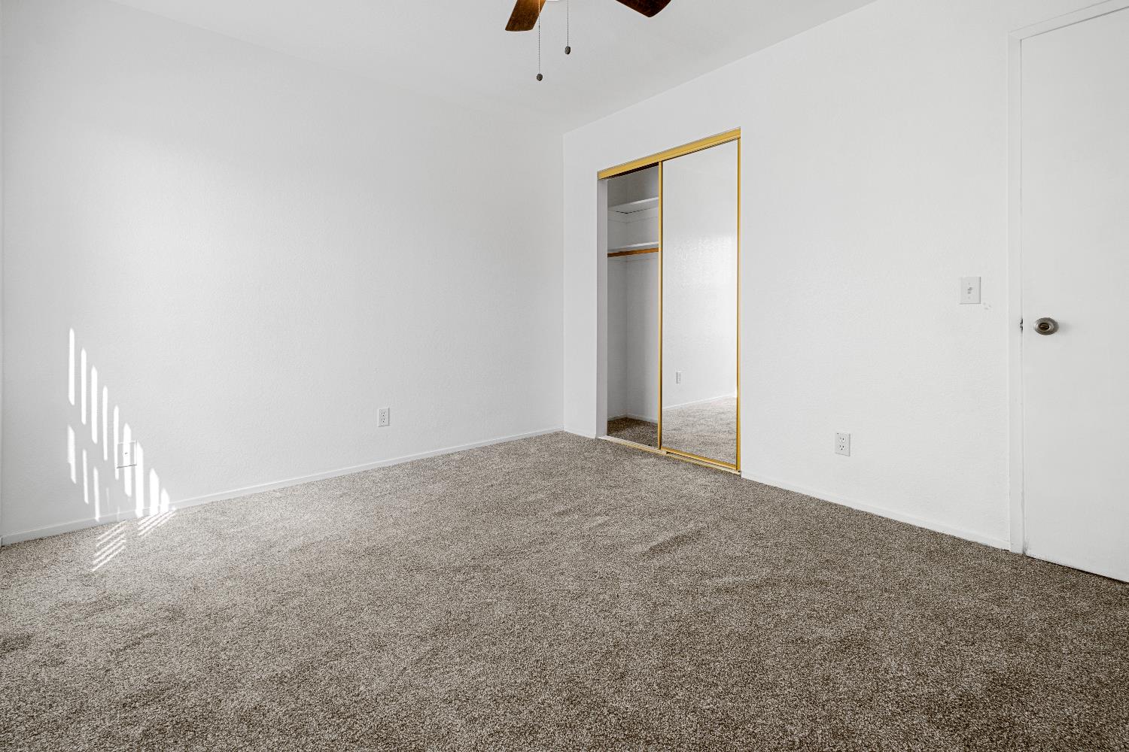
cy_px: 376
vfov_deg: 77.3
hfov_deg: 100.4
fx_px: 470
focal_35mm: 15
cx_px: 564
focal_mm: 10
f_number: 8
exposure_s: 1/2.5
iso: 250
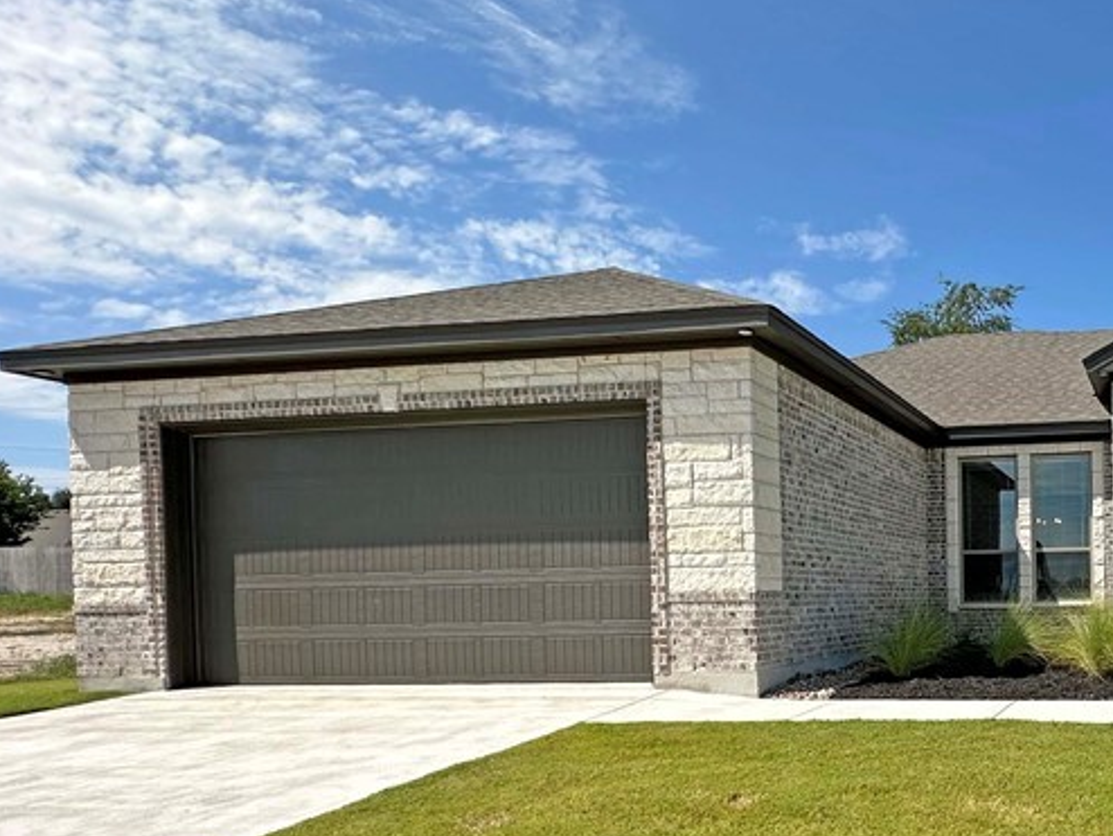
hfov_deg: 51.9
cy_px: 608
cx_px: 1061
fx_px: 933
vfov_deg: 46.8
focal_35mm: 29
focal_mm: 2.22
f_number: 2.2
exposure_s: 1/2212
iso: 50
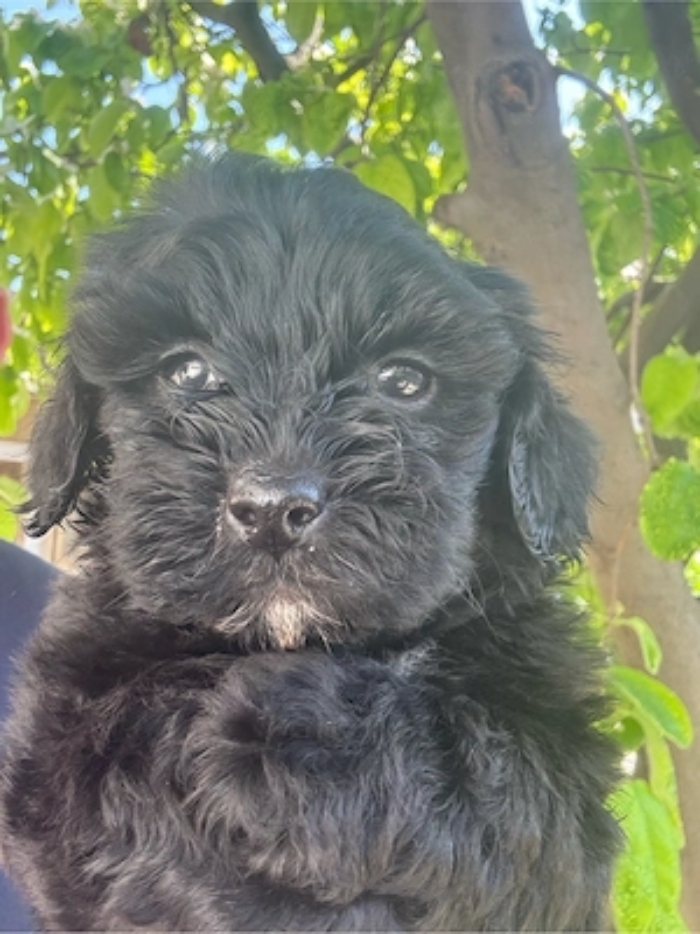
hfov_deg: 46.8
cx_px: 350
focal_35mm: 30
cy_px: 467
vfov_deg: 60.0
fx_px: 809
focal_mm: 2.69
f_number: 1.9
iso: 50
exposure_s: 1/122
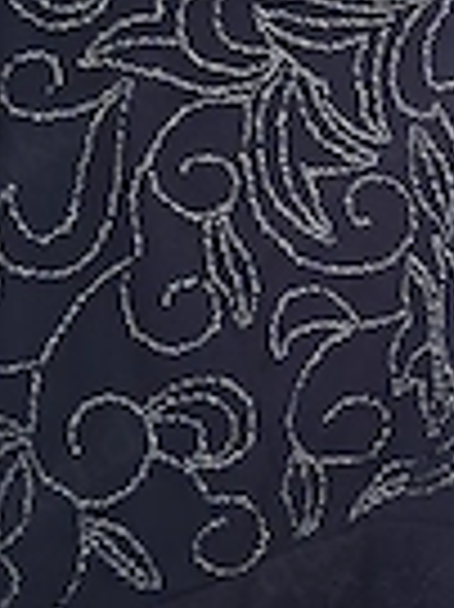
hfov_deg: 20.7
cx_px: 481
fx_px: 1191
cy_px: 194
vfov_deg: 28.4
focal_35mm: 68
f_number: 1.8
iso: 400
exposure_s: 1/25
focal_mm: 5.54
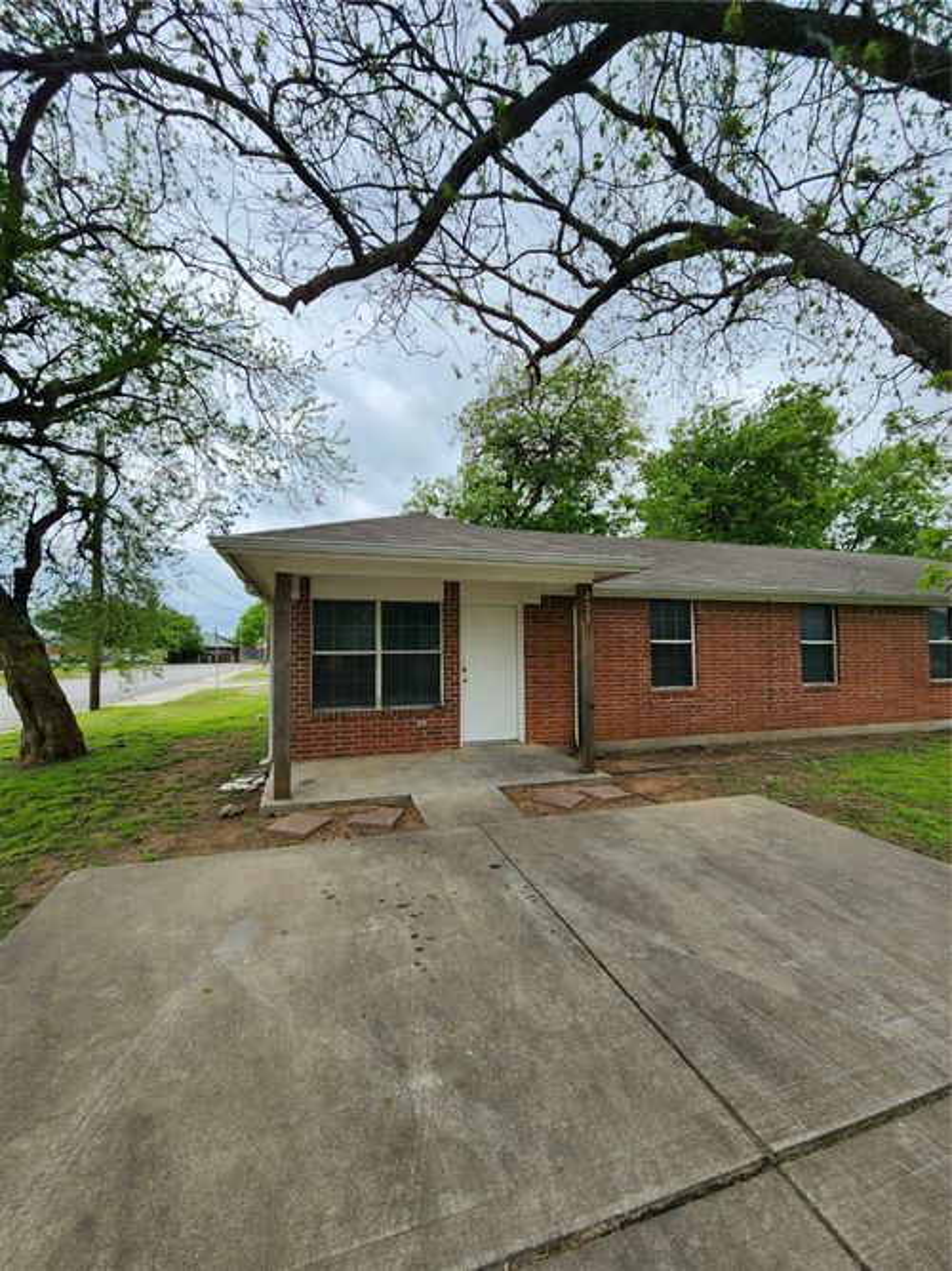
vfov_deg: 106.2
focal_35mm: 13
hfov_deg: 89.9
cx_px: 476
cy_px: 636
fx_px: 477
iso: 50
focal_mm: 2.2
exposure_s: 1/1765
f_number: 2.2
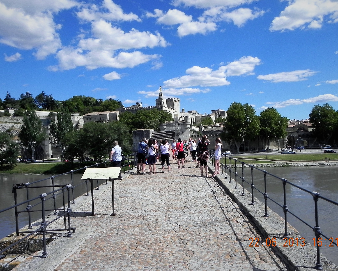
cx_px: 177
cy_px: 131
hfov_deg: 62.2
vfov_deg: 51.5
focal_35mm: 28
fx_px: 280
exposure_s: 1/502
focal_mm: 4.6
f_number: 8
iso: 160
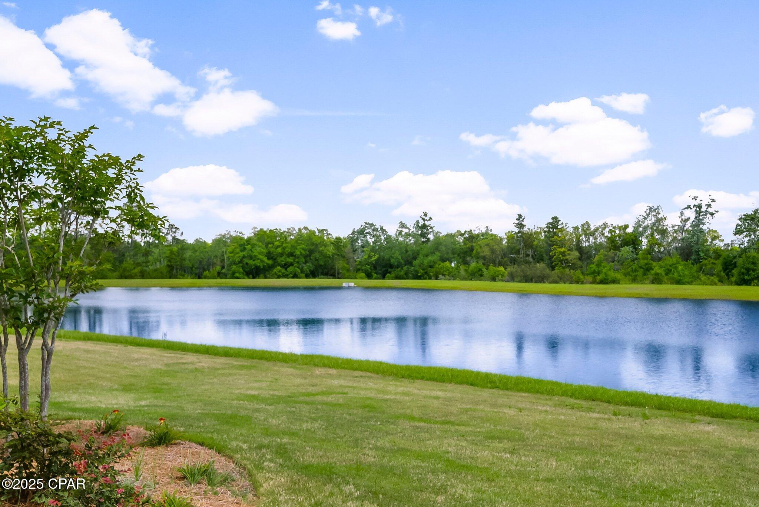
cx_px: 380
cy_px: 254
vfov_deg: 36.9
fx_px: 759
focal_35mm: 36
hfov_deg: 53.1
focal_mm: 24
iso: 400
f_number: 8
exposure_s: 1/400
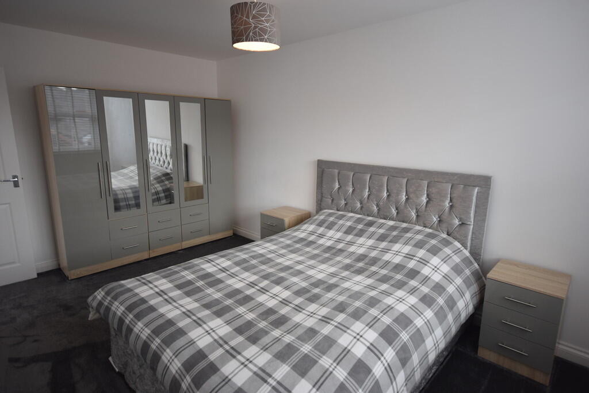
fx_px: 319
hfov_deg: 85.4
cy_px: 196
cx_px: 294
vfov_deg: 63.2
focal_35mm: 20
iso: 400
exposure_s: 1/80
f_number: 4.5
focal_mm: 13
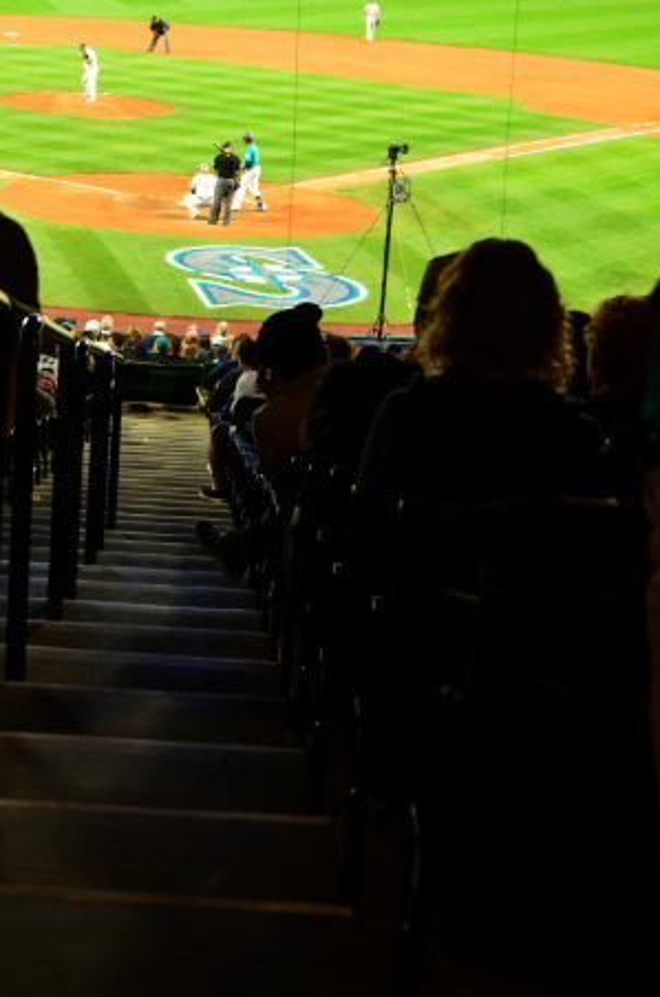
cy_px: 190
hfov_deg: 15.8
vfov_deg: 23.6
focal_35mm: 85
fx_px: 2350
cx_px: 87
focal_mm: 32
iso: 720
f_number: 4
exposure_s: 1/60
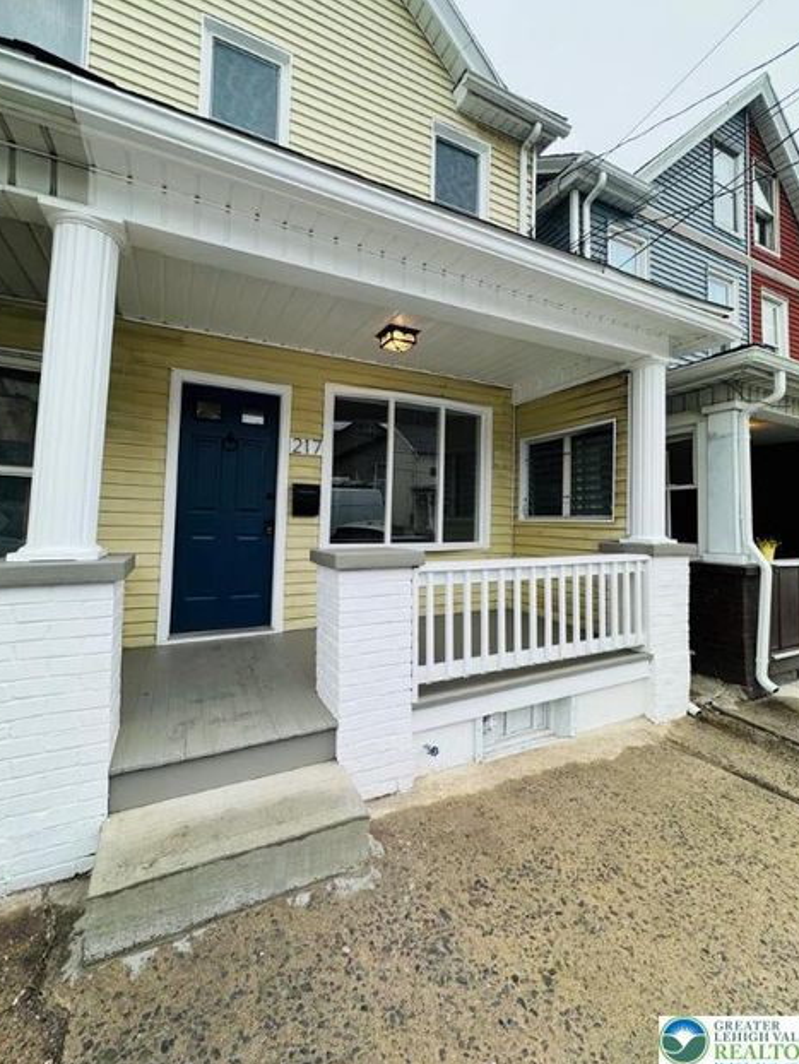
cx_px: 402
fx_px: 461
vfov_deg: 98.0
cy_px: 502
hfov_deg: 81.8
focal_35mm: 15
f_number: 2.2
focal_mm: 2.22
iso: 40
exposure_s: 1/238
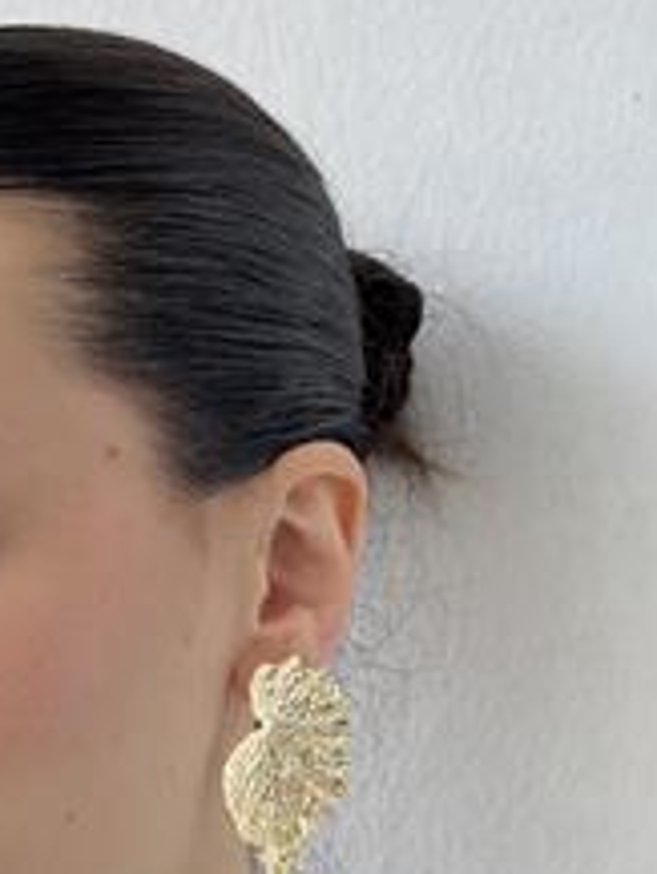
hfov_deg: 12.4
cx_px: -4
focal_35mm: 118
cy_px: 711
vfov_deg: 16.5
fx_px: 2983
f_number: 1.78
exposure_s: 1/170
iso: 64
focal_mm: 6.76
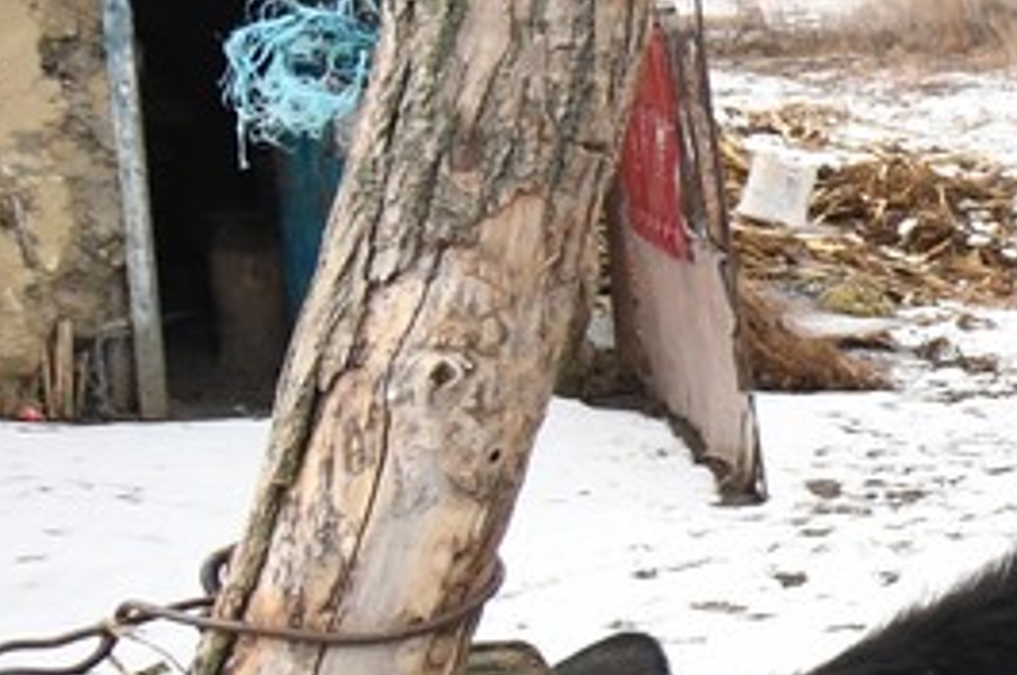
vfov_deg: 19.6
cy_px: 606
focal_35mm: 68
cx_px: 2130
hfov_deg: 17.9
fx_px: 1919
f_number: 4.5
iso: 1000
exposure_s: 1/1250
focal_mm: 10
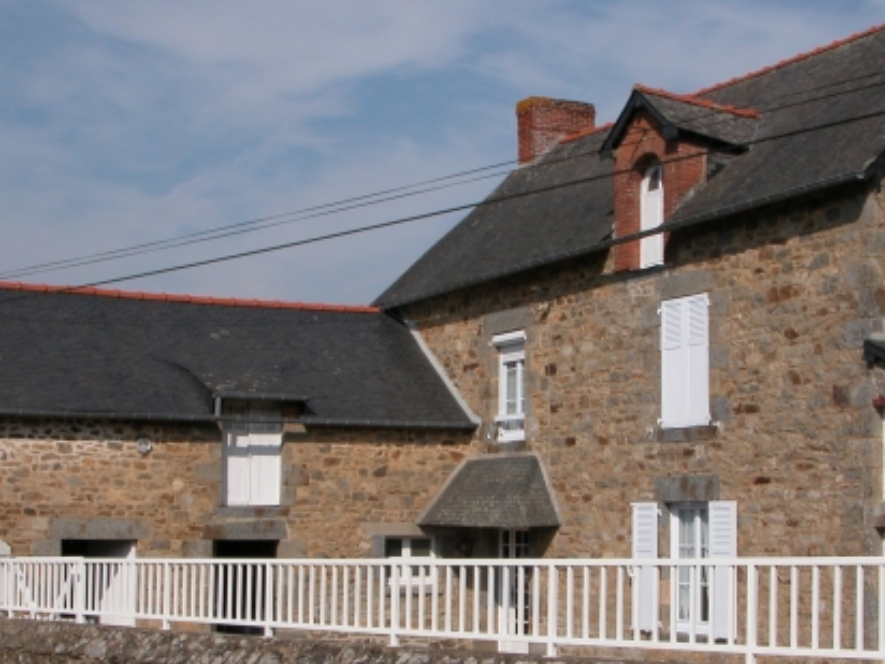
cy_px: 393
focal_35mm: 58
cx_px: 488
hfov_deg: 33.2
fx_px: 1483
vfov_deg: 25.2
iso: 100
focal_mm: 8.9
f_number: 8
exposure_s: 1/438
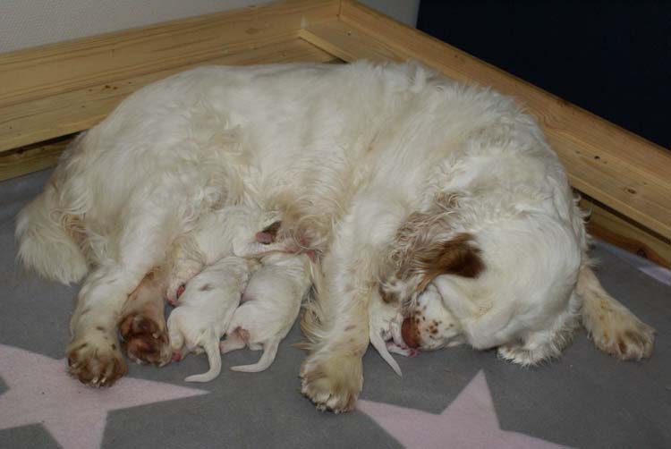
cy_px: 224
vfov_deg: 29.9
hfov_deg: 43.6
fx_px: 840
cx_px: 336
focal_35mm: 45
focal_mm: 30
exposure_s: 1/60
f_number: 5.6
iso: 400
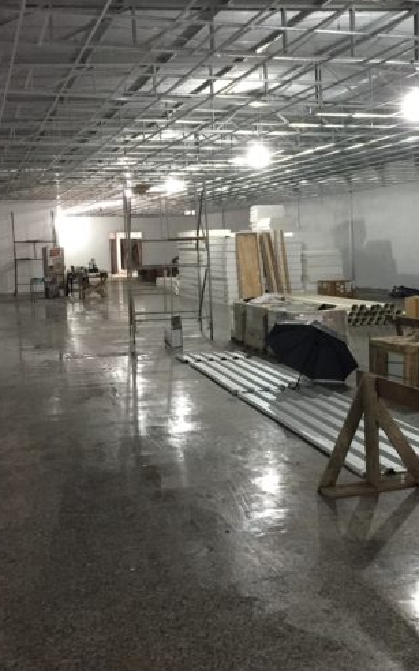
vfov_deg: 41.9
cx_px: 336
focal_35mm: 48
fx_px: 878
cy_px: 329
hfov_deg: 26.3
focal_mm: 4.15
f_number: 2.2
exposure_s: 1/10
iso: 125
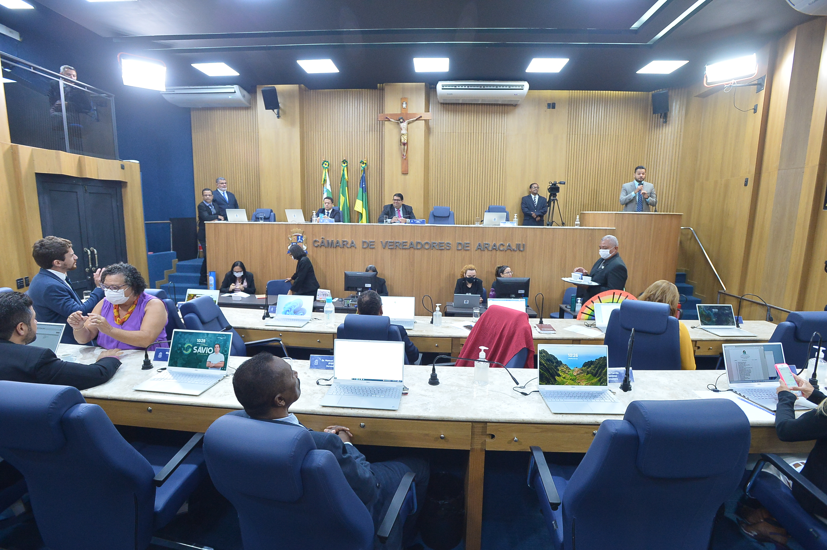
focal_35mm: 17
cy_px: 275
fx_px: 390
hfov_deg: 93.3
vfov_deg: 70.4
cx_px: 414
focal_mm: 17
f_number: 7.1
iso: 4000
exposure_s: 1/125
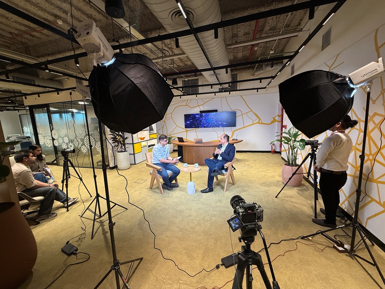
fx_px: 156
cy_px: 144
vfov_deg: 85.7
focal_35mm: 14
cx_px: 192
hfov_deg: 102.1
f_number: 2.2
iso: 125
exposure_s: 1/100
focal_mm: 2.22
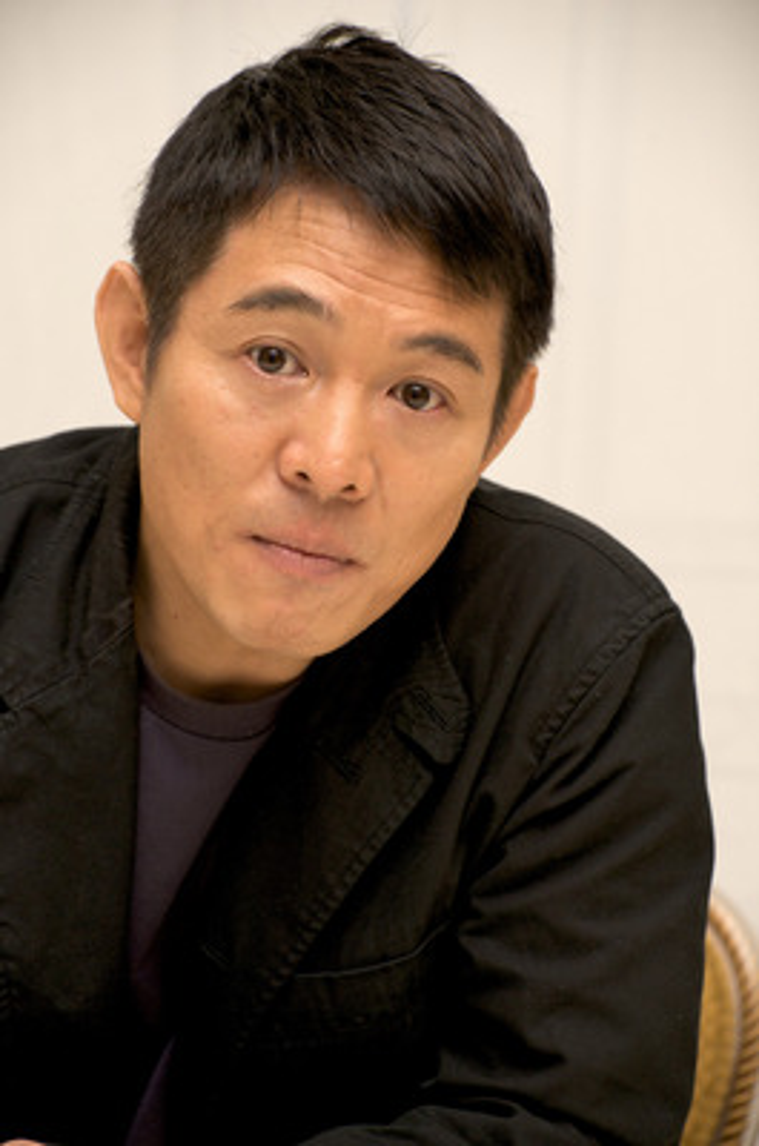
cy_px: 573
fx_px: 3970
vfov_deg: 16.4
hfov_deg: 10.9
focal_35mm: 125
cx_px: 380
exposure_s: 1/100
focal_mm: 125
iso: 400
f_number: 8
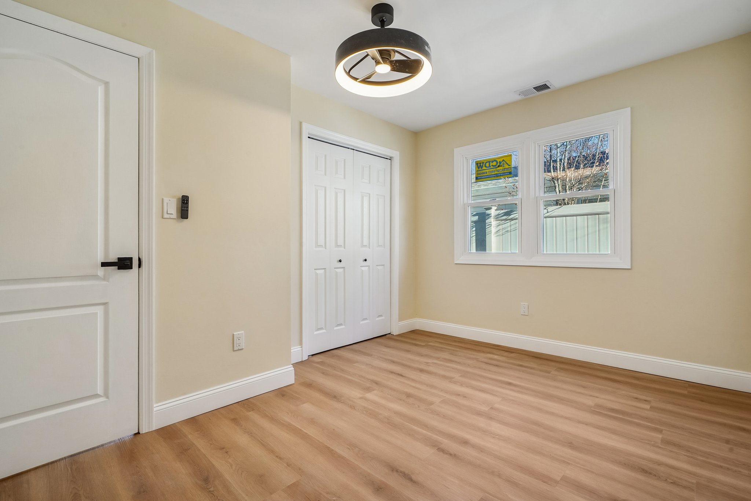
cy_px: 250
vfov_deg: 73.7
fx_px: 334
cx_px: 376
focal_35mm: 16
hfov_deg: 96.7
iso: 400
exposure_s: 1/30
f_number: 11
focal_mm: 16
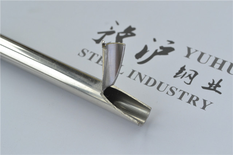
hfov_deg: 24.6
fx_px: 534
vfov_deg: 16.5
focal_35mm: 82
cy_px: 78
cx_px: 116
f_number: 8
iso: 800
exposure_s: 1/125
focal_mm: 55
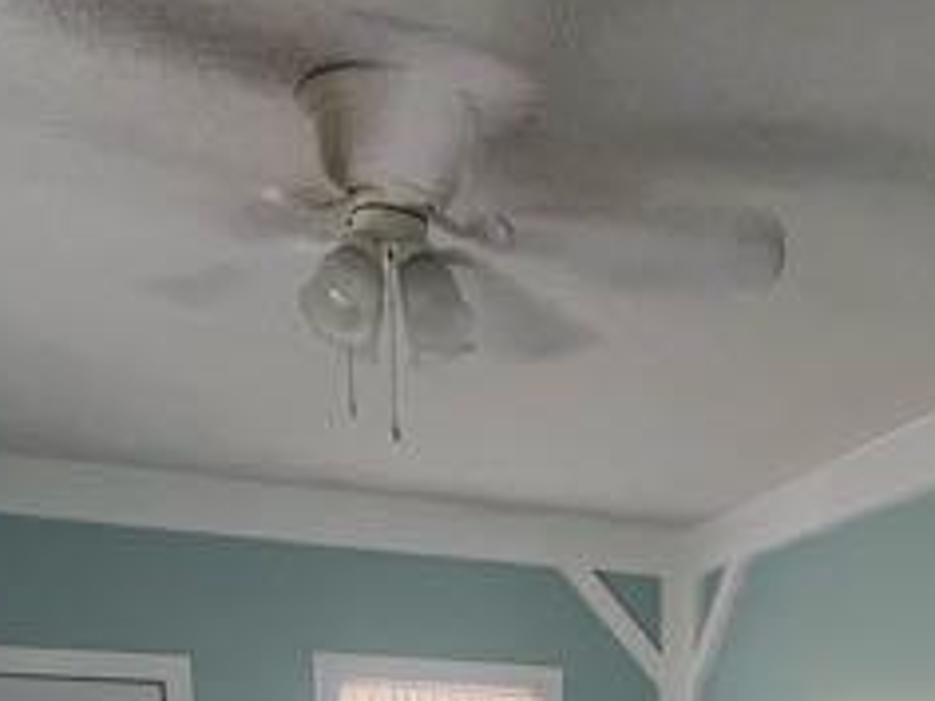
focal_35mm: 46
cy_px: 1131
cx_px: 713
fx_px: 1242
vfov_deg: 23.2
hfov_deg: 40.0
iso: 200
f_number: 1.8
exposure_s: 1/60
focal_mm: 1.57
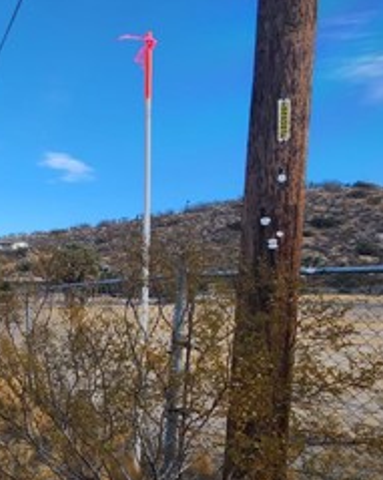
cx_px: -156
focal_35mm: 34
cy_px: 307
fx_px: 482
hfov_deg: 30.2
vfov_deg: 52.2
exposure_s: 1/1036
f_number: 2.2
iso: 50
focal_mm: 2.2
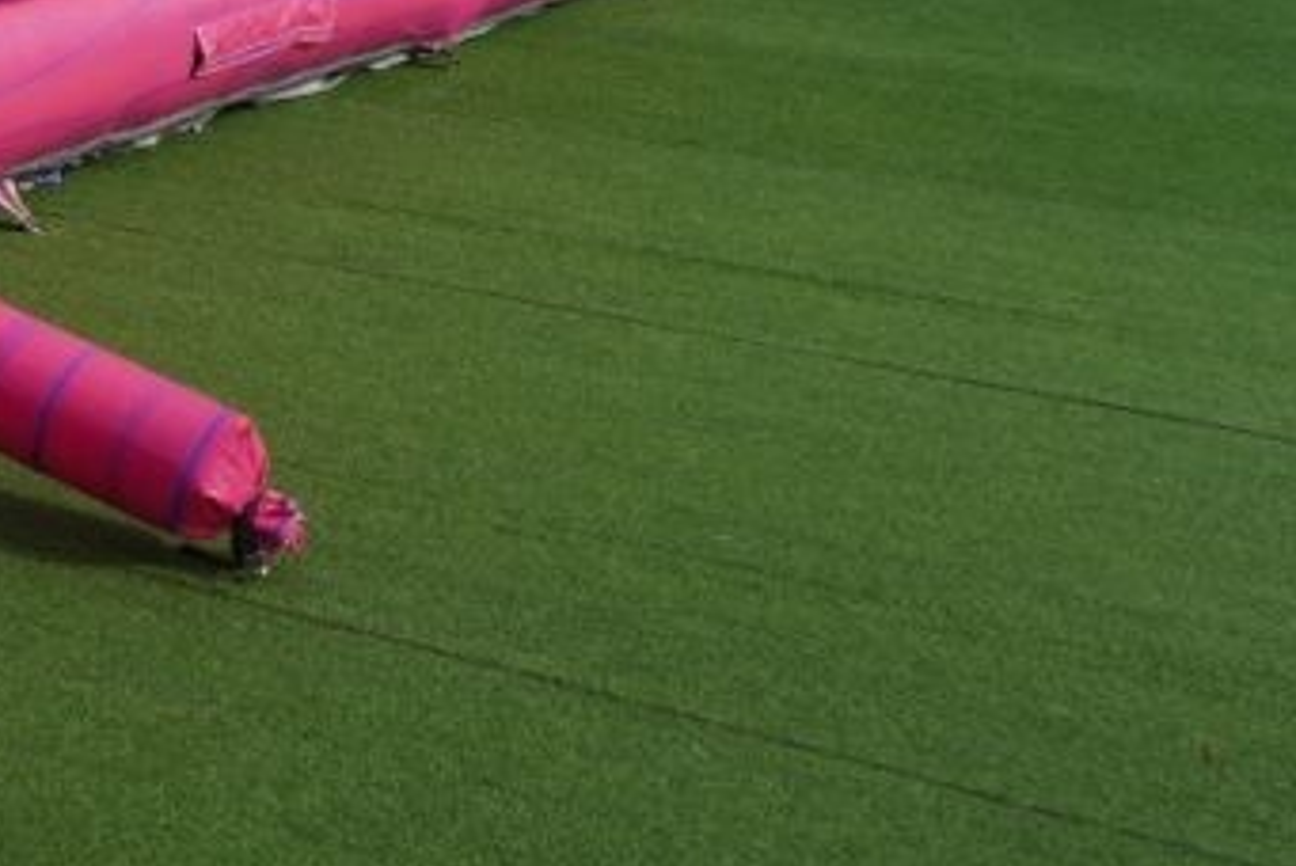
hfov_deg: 23.7
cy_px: -291
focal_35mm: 72
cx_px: -513
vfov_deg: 17.6
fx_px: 2594
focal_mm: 16
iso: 100
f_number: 5.6
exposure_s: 1/640
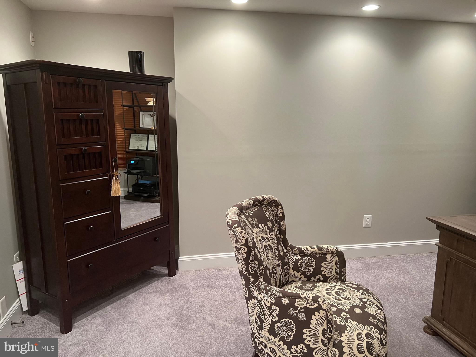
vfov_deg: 53.1
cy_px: 178
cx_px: 238
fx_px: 358
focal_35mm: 26
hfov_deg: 67.3
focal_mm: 5.7
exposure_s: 1/60
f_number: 1.5
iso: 125
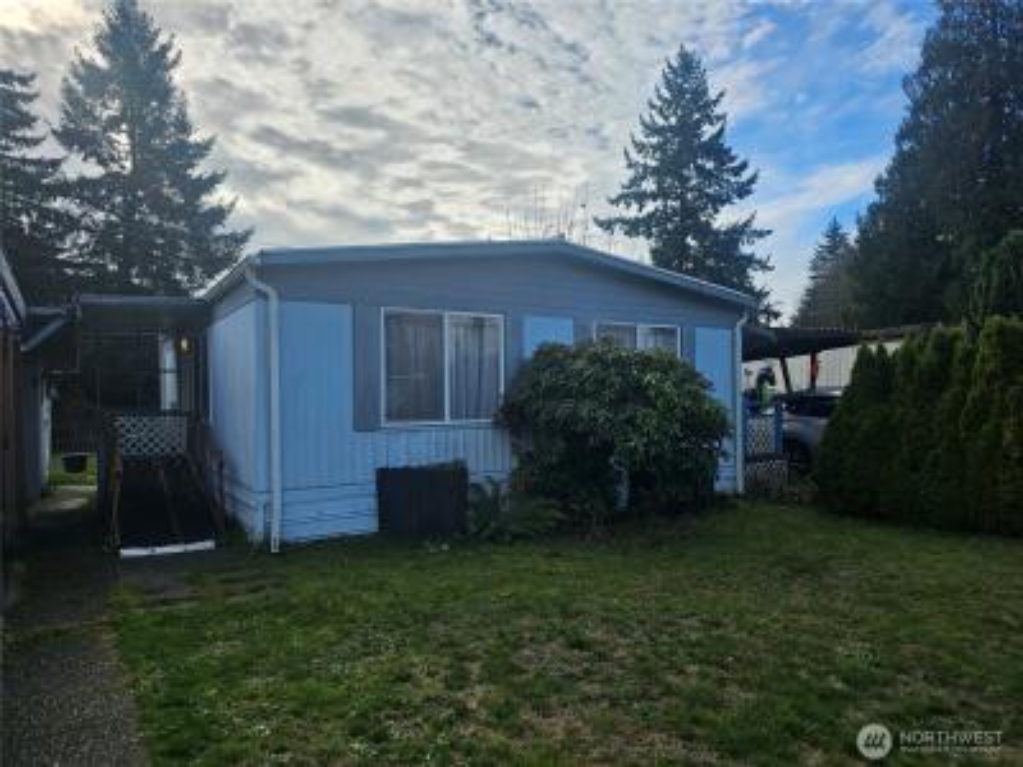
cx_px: 512
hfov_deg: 73.9
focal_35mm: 23
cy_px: 384
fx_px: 680
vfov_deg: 58.9
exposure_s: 1/820
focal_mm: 6.3
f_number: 1.7
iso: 10
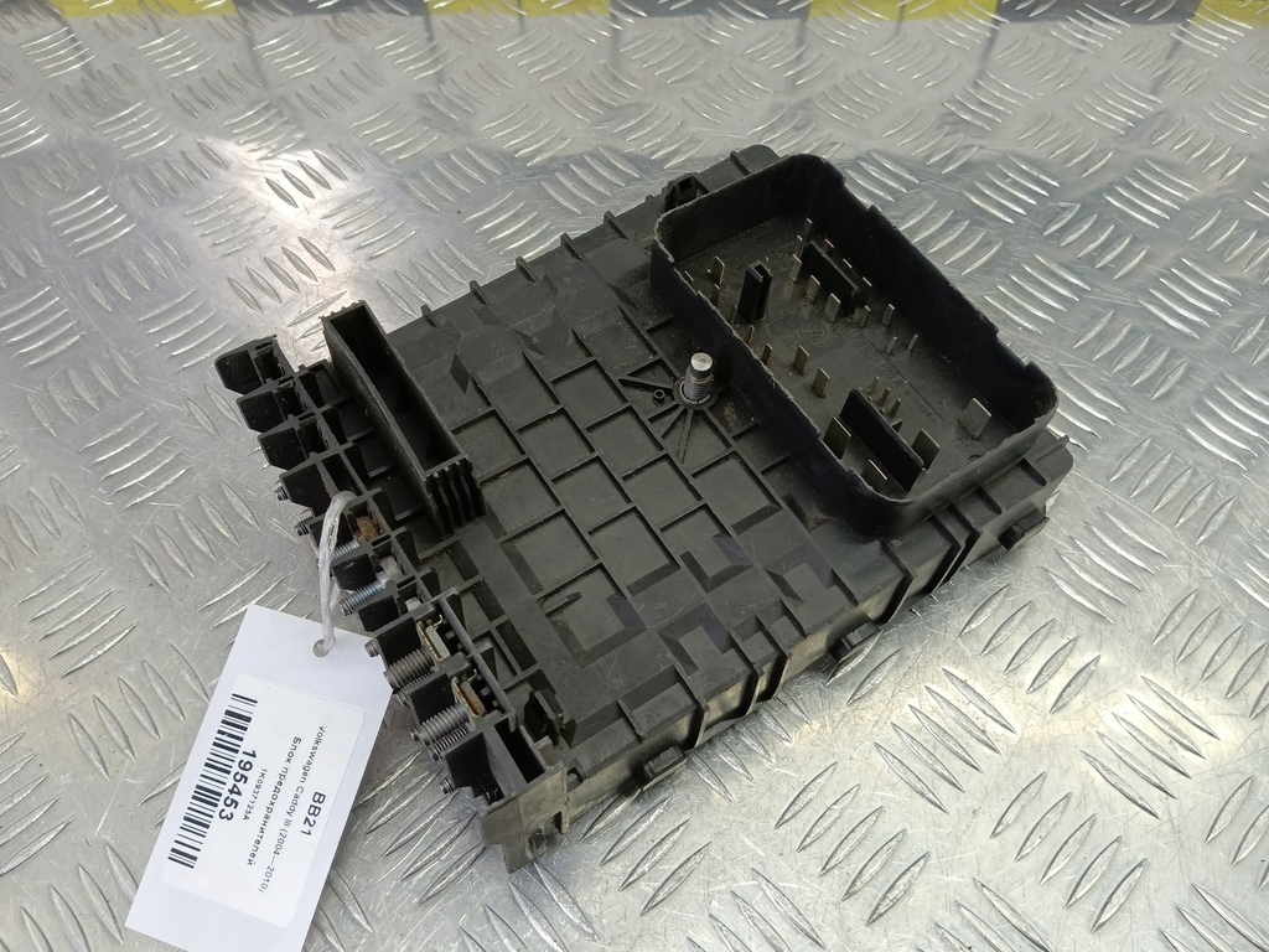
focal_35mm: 23
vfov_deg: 58.9
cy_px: 476
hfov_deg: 73.9
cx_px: 634
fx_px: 843
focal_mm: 4.11
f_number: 1.6
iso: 172
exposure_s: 1/50
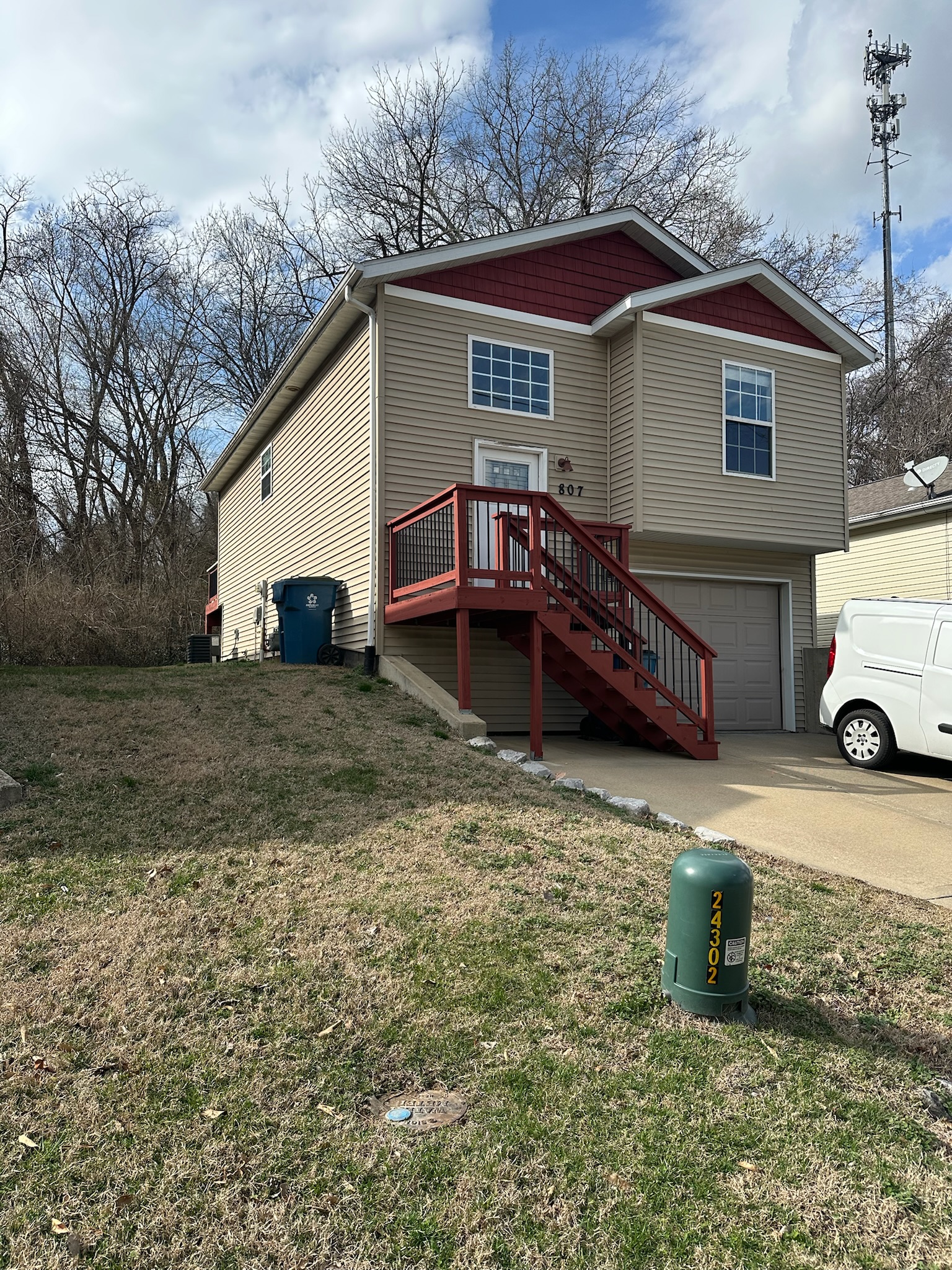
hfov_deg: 56.8
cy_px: 635
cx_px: 476
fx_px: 880
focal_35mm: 24
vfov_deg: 71.6
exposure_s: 1/3058
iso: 80
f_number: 1.78
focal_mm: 6.86
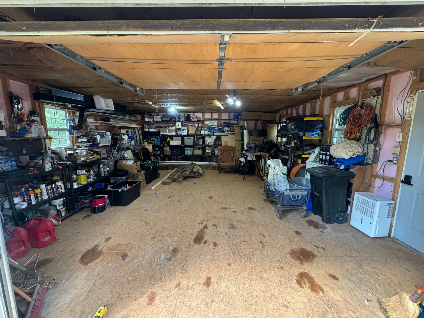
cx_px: 212
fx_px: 171
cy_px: 159
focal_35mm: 14
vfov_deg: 85.7
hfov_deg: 102.1
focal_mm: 2.22
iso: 250
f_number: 2.2
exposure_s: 1/120
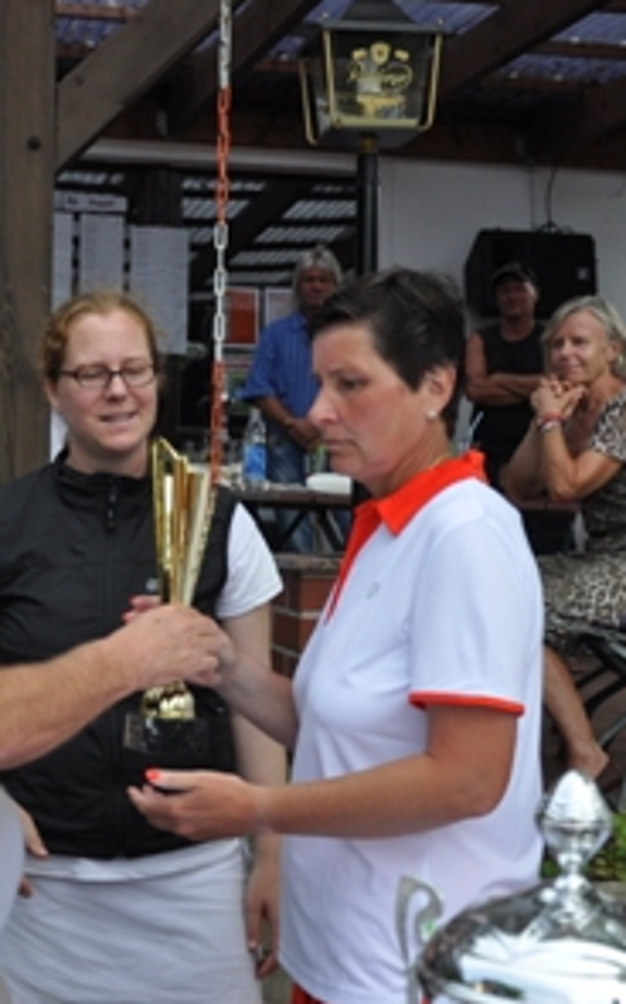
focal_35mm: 65
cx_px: 231
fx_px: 1777
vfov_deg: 31.5
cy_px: 504
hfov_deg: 19.9
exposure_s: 1/1250
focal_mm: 28
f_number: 4.5
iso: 400
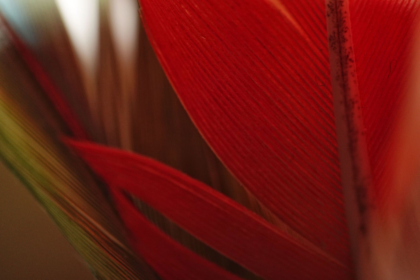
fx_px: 2333
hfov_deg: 10.3
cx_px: 210
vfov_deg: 6.9
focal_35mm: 200
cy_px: 140
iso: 400
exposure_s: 1/50
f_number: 4.5
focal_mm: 72
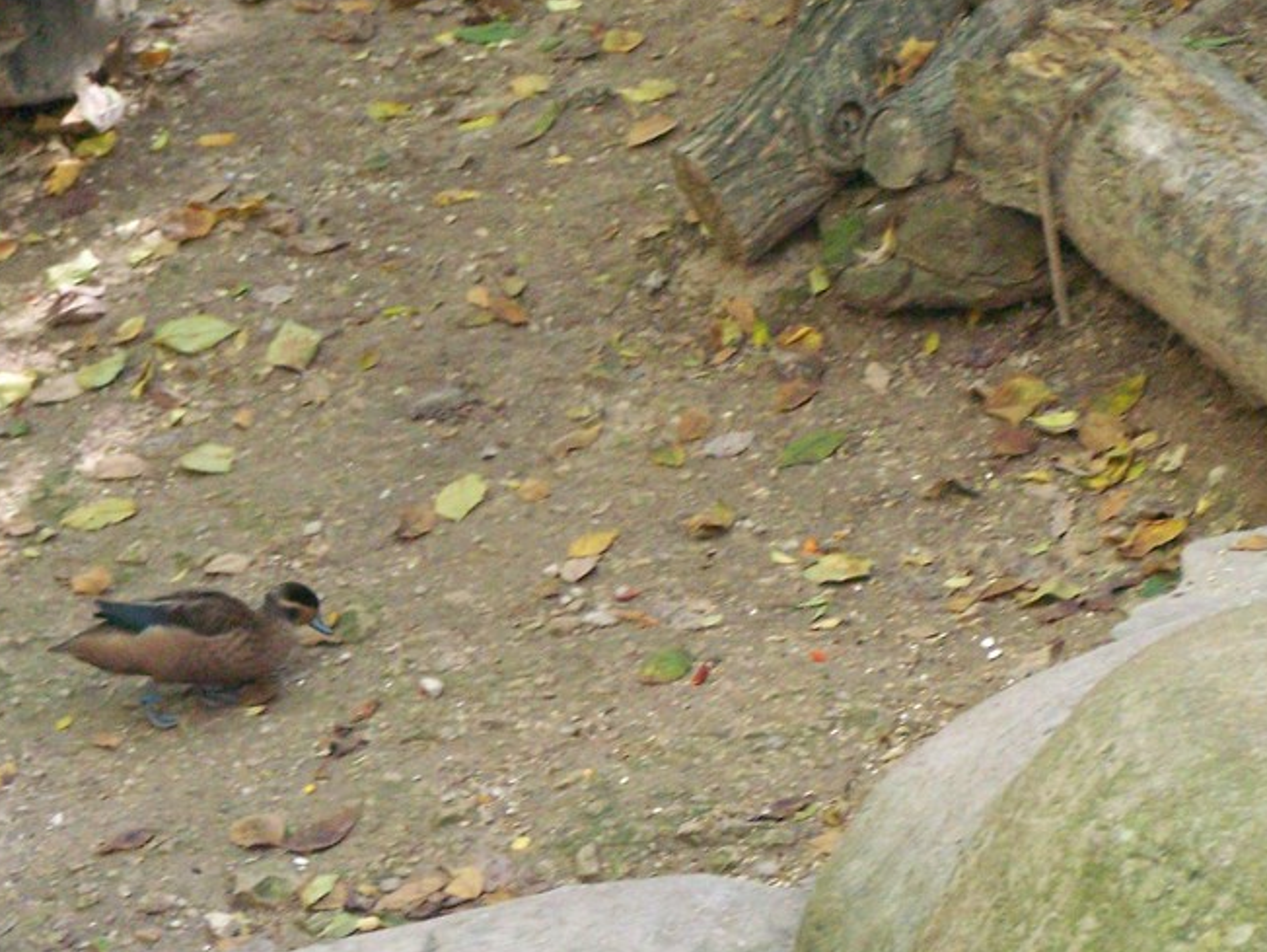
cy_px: 645
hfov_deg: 8.6
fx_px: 8423
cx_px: 691
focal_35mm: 230
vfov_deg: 6.5
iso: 400
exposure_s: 1/100
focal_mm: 19.4
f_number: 3.2
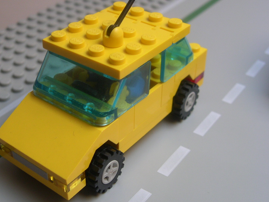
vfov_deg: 27.0
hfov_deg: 35.4
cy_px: 100
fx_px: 419
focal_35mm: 54
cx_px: 106
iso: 100
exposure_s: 1/41.8
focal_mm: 8
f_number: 2.8
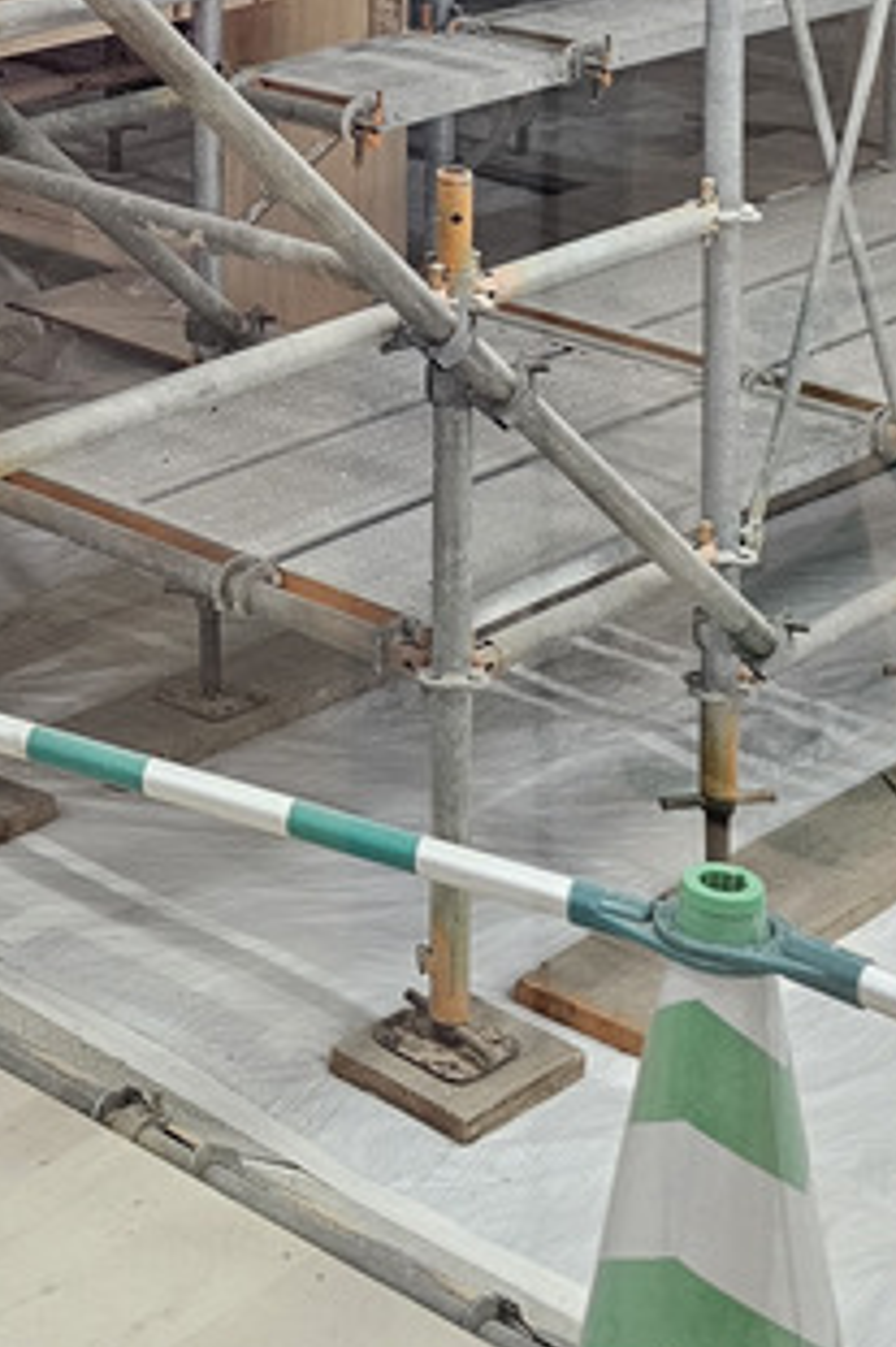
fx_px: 3065
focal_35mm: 82
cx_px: -320
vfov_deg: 22.1
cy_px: -440
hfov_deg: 15.7
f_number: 1.7
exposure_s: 1/120
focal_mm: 6.3
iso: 250
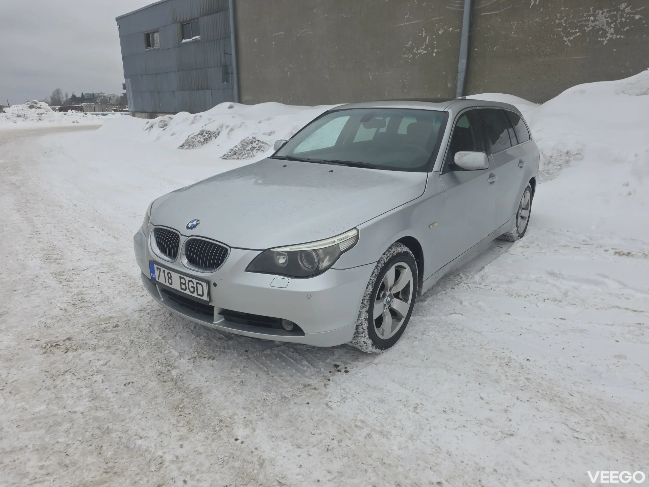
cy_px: 244
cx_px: 324
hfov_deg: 73.9
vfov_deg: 58.9
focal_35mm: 23
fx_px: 431
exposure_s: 1/359
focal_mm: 6.25
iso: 40
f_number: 1.7
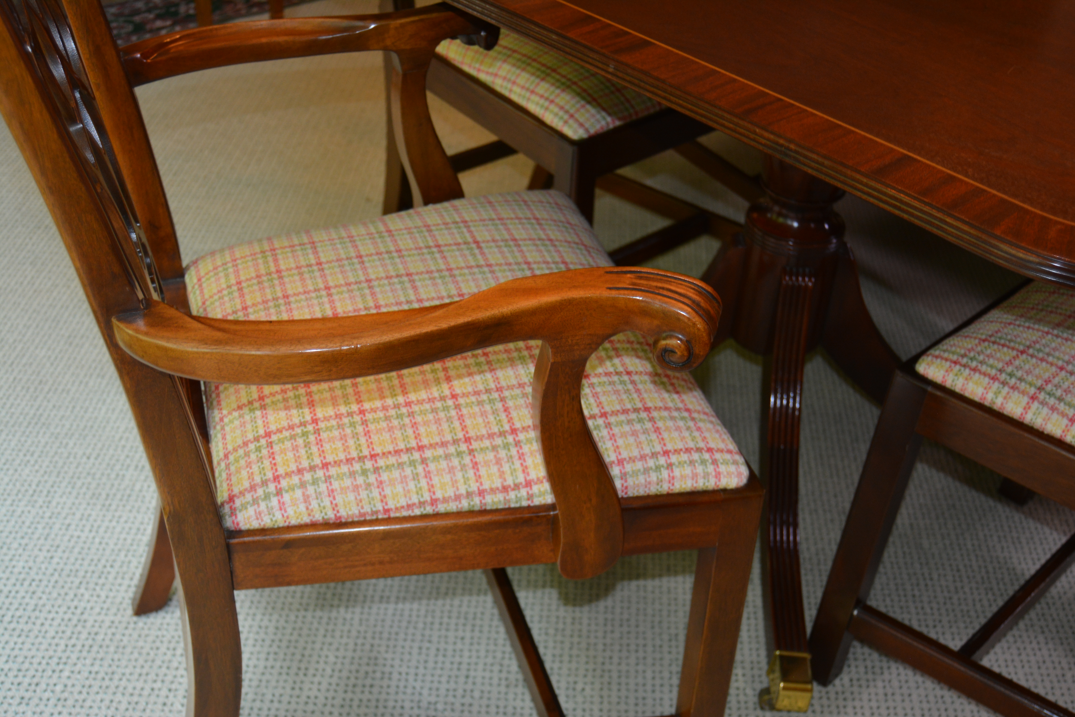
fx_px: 1164
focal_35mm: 39
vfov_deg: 34.2
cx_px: 538
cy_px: 358
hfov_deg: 49.6
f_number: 4
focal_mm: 26
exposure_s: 1/60
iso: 450
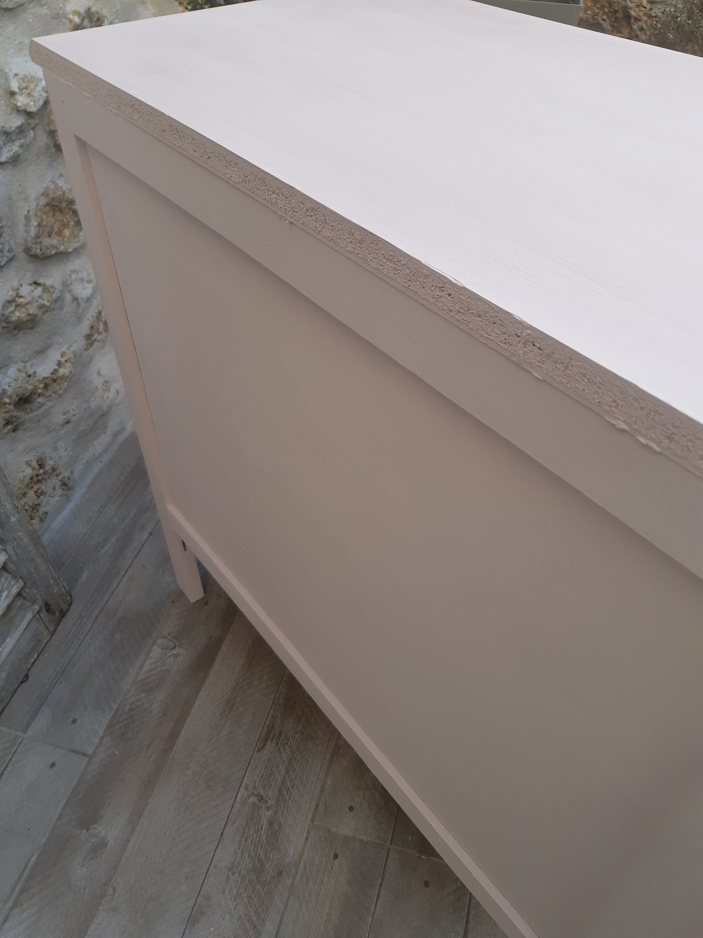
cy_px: 469
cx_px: 352
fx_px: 704
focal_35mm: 26
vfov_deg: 67.3
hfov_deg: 53.1
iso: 40
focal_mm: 3.93
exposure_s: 1/314
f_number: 1.7
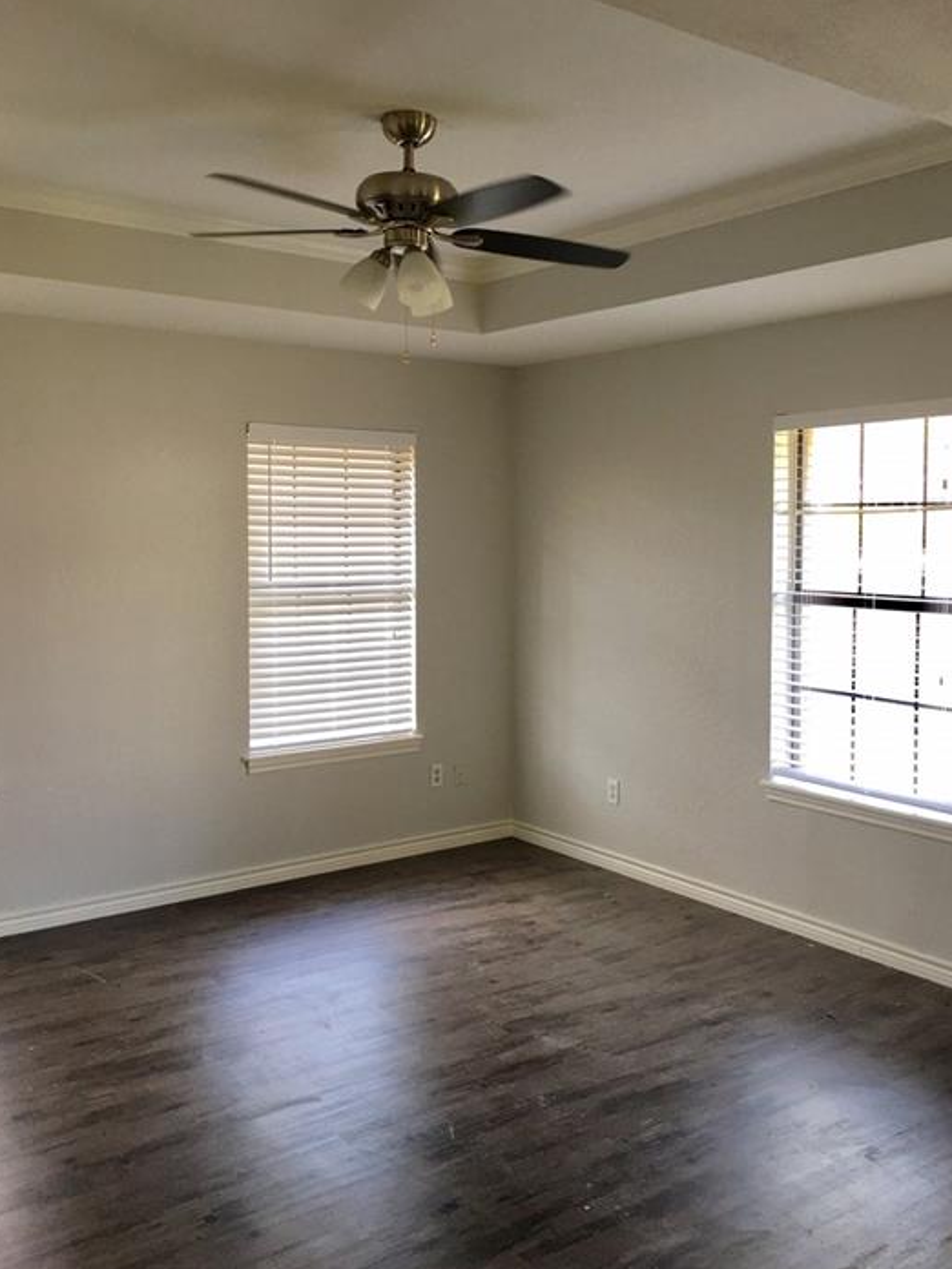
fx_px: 1173
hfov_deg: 44.2
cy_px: 583
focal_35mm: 32
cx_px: 485
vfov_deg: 56.7
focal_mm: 4.15
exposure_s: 1/30
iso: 50
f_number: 2.2
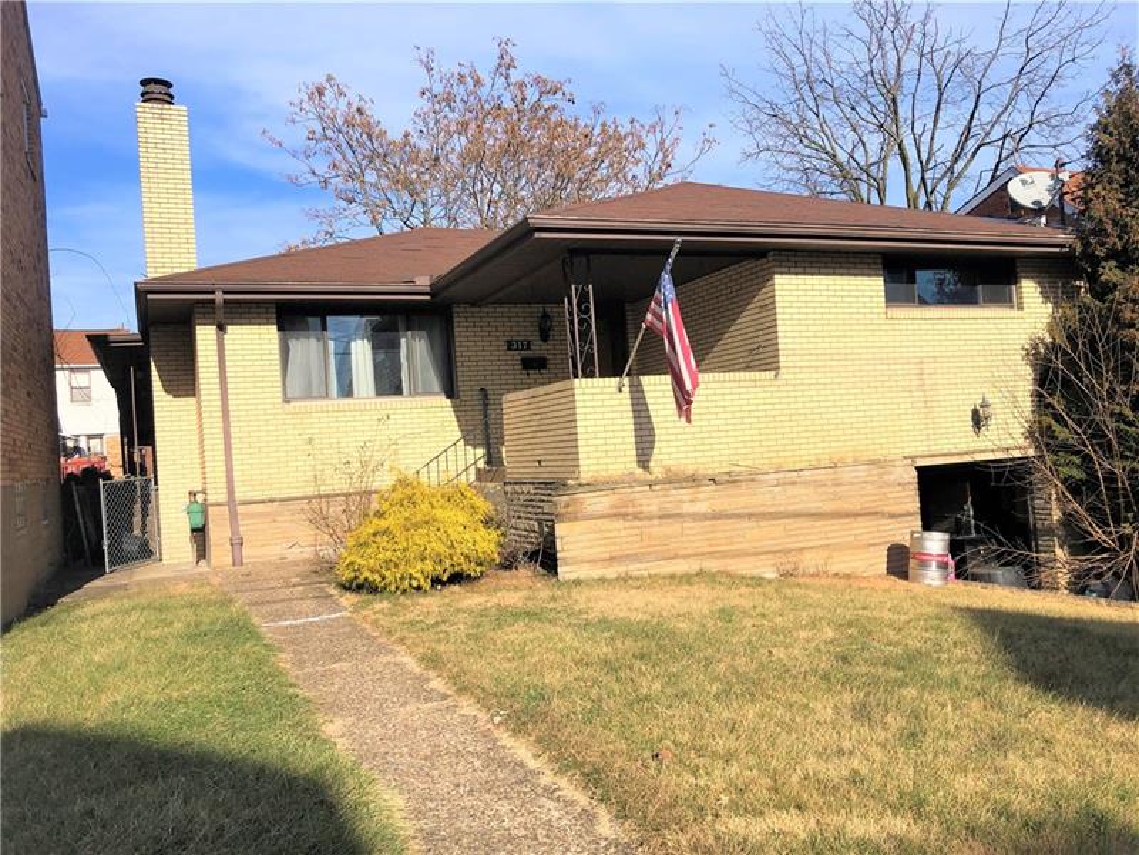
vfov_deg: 49.7
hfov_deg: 63.4
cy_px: 428
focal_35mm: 28
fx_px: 921
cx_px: 570
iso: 20
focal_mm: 3.99
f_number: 1.8
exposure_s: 1/3205
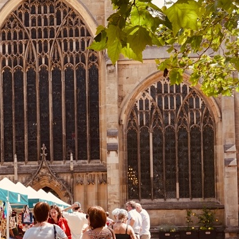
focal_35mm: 99
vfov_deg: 17.5
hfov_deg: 17.3
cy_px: 169
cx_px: 28
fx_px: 773
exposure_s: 1/400
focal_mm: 16.31
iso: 100
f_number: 4
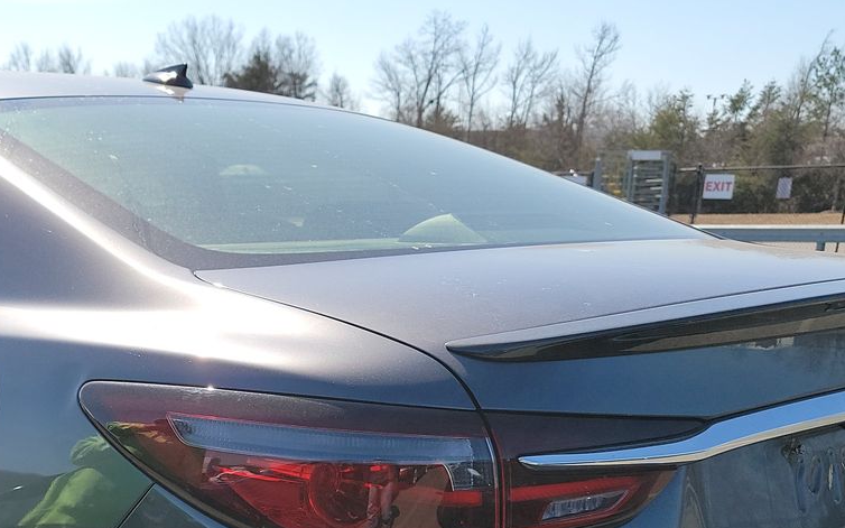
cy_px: 563
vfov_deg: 22.7
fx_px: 1243
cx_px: 238
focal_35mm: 54
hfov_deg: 36.9
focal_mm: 6.7
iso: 50
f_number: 1.8
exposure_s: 1/726
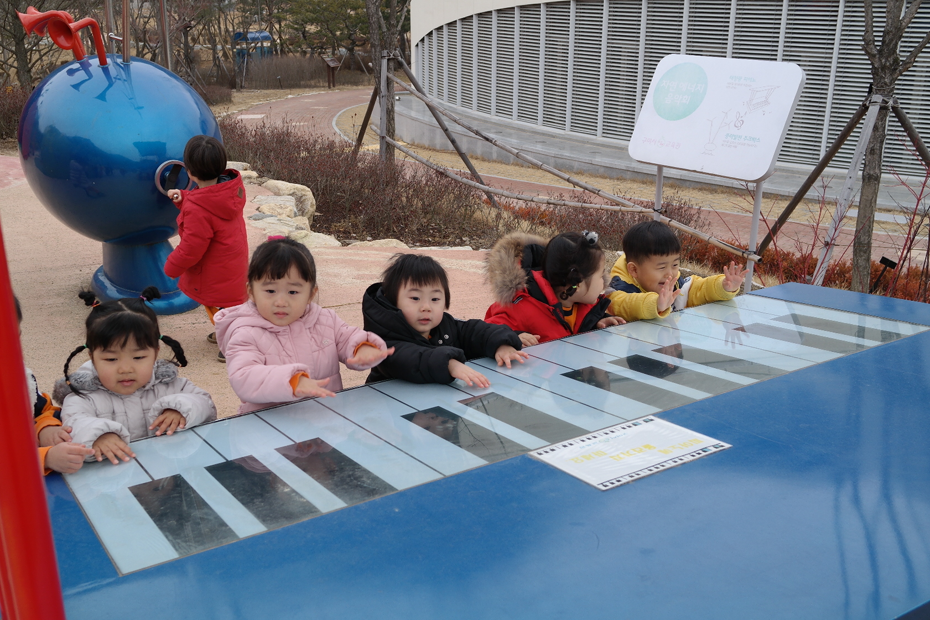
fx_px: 956
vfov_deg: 35.9
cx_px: 455
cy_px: 303
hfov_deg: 51.9
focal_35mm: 37
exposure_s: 1/200
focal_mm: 24
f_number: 5.6
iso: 100
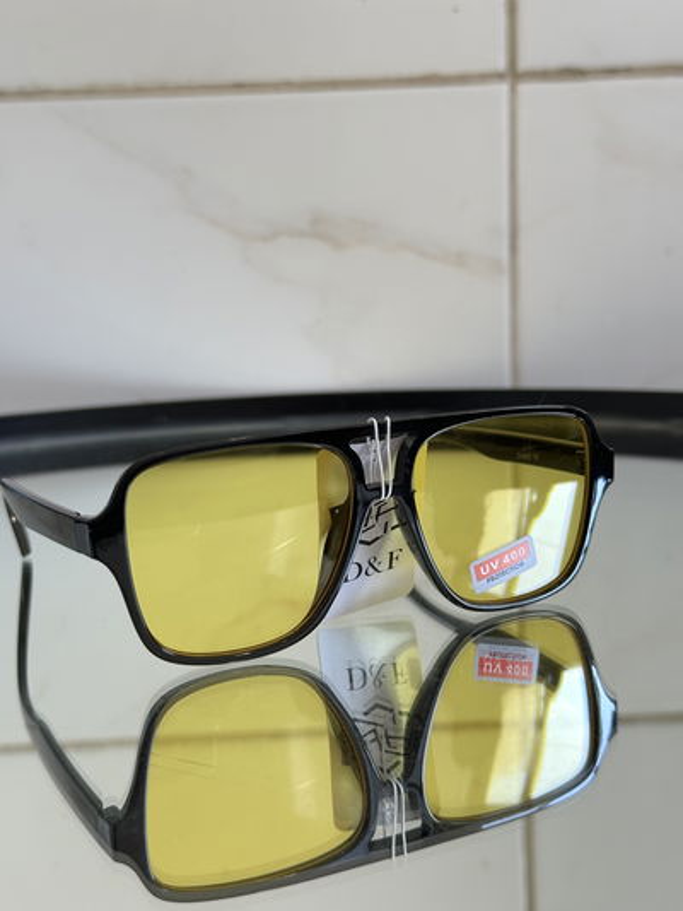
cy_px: 456
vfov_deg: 39.6
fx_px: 1262
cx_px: 342
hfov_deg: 30.3
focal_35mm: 48
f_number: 1.78
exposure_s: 1/72
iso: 80
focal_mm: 6.86
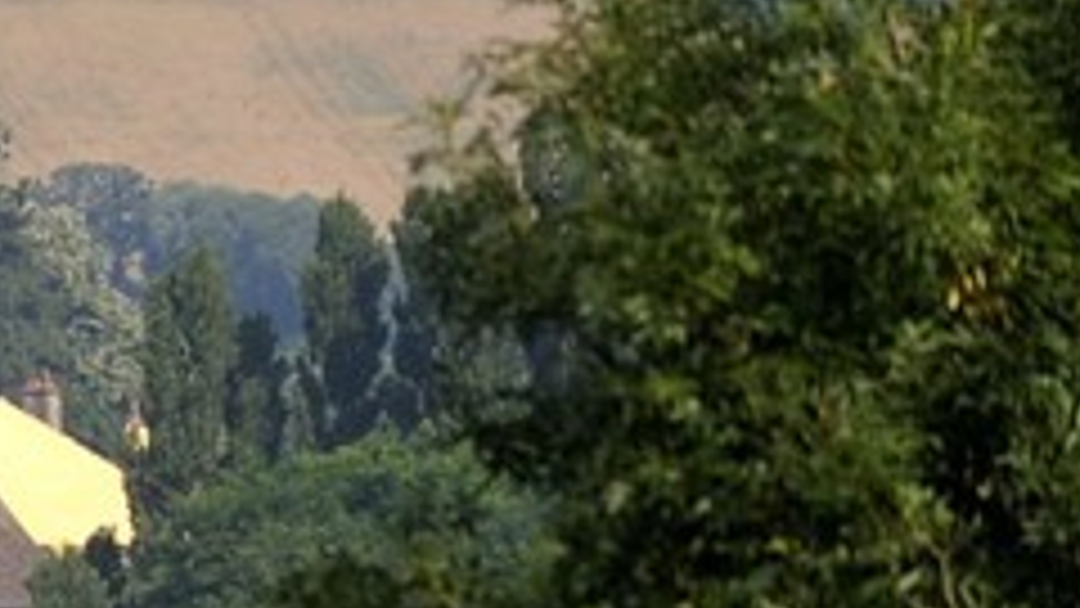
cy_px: 155
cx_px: -2493
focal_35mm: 1394
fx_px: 39920
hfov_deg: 1.5
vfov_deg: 0.9
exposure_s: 1/400
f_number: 8
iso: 200
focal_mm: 200
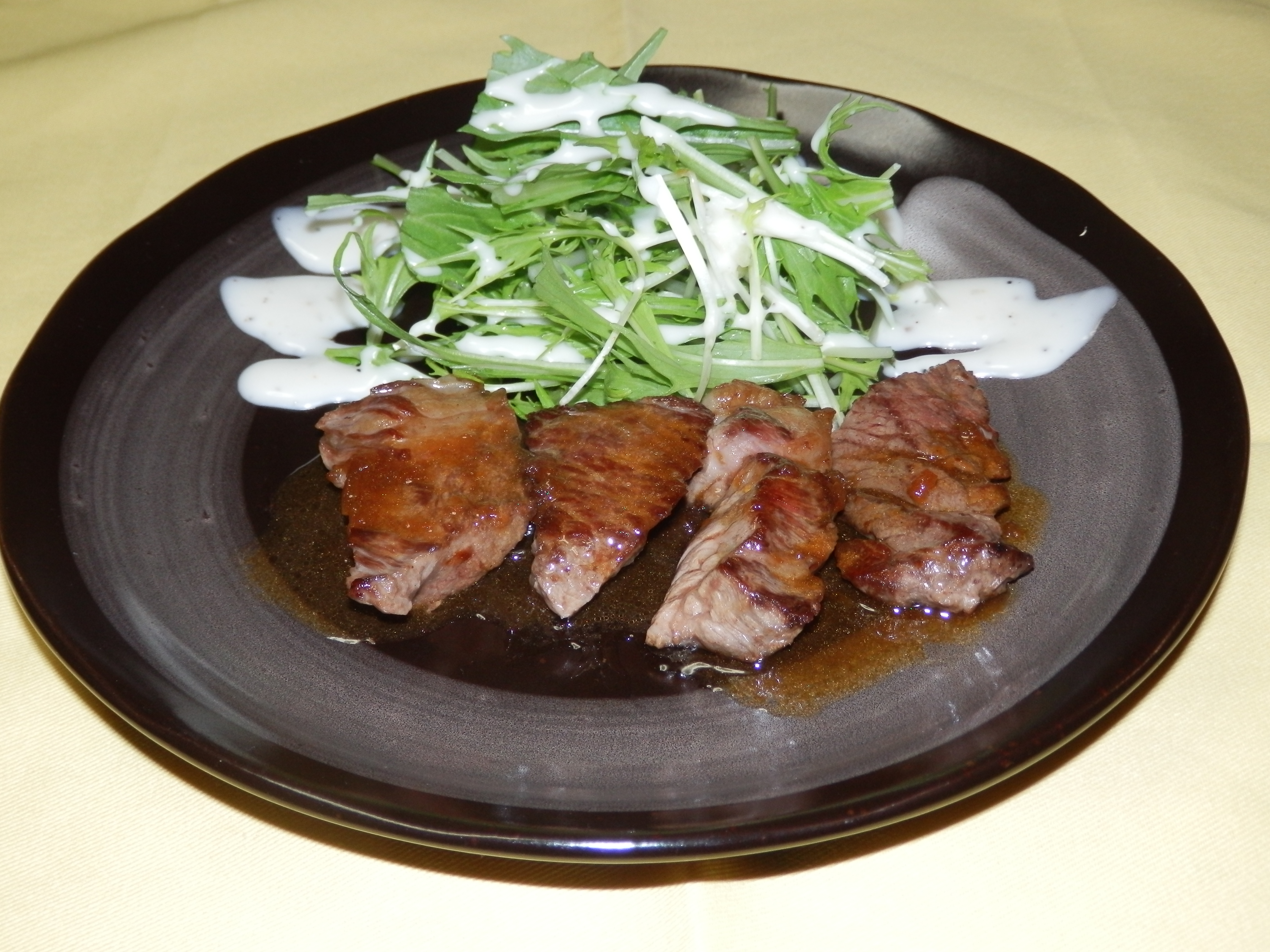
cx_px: 635
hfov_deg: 46.8
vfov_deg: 36.0
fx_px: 1468
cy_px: 476
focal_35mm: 40
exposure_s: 1/80
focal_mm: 7.3
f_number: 3.7
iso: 200
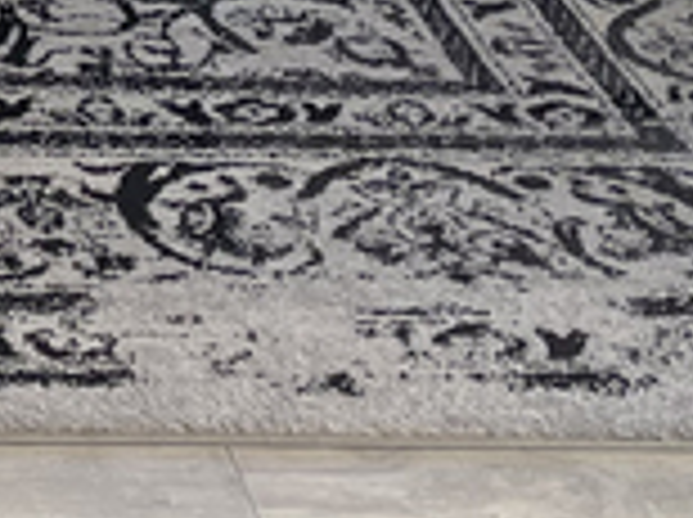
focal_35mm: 154
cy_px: -1007
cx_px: -506
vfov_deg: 8.2
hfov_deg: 11.9
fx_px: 3078
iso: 32
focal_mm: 4.2
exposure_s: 1/151
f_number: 1.6
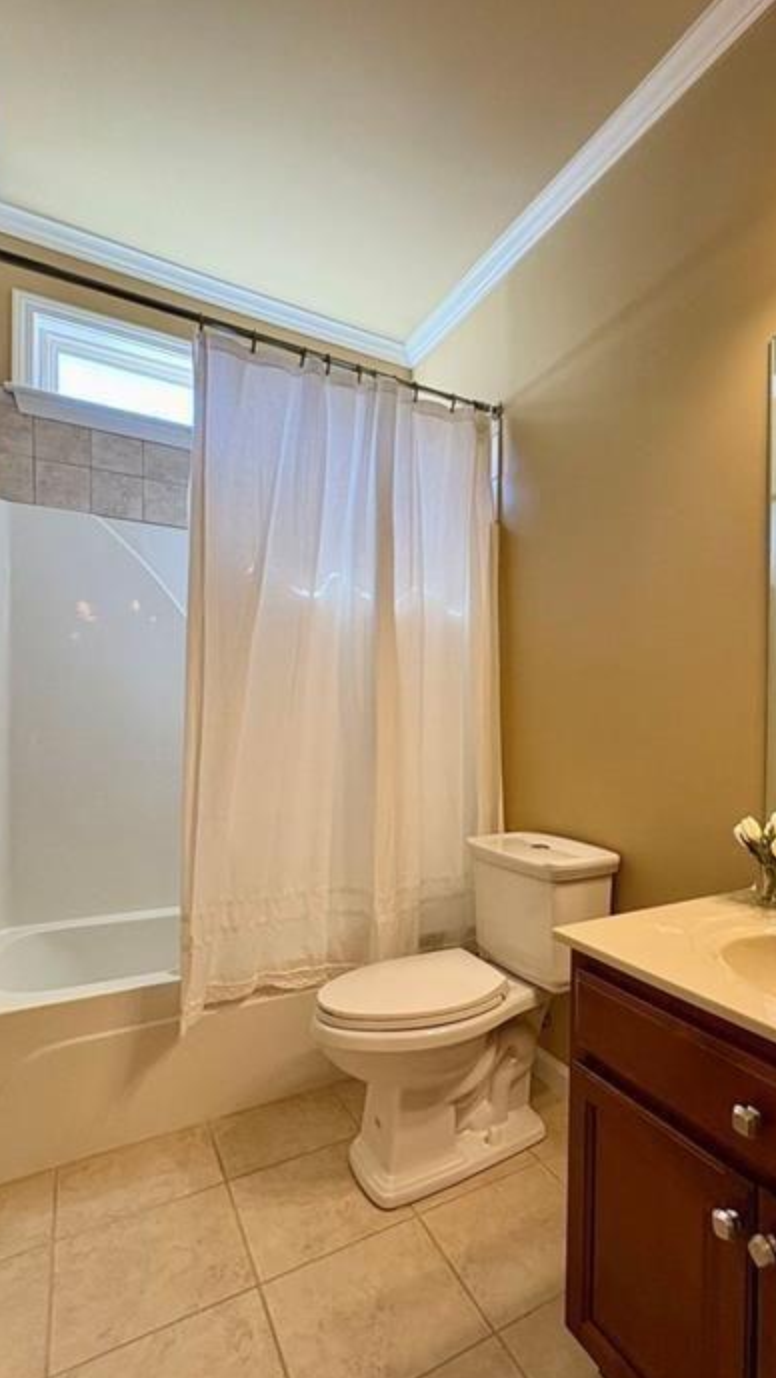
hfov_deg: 62.2
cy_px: 728
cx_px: 524
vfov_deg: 95.8
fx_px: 621
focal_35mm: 17
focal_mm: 2.22
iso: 200
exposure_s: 1/120
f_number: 2.2
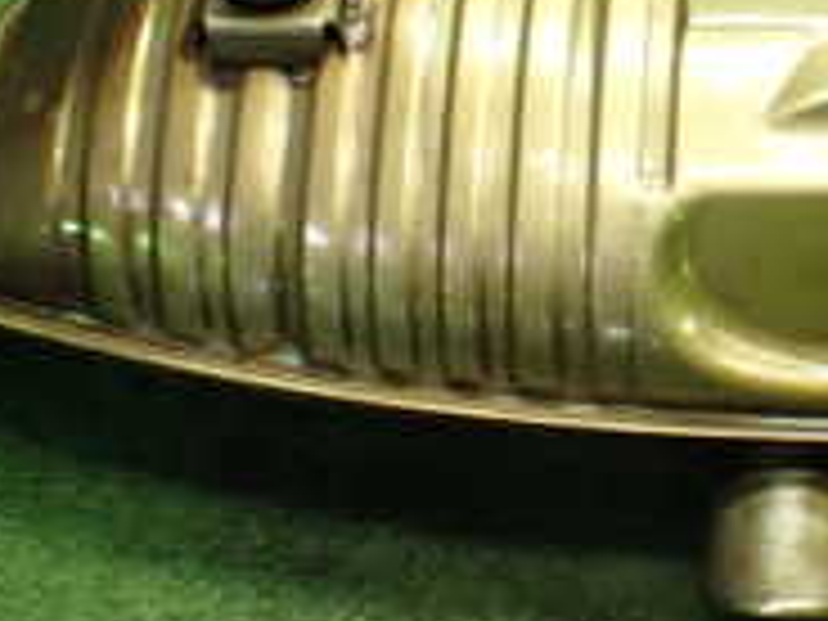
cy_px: 81
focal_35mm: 98
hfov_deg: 19.3
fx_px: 2344
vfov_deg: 15.0
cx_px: 886
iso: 800
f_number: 2.3
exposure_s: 1/125
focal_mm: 5.4
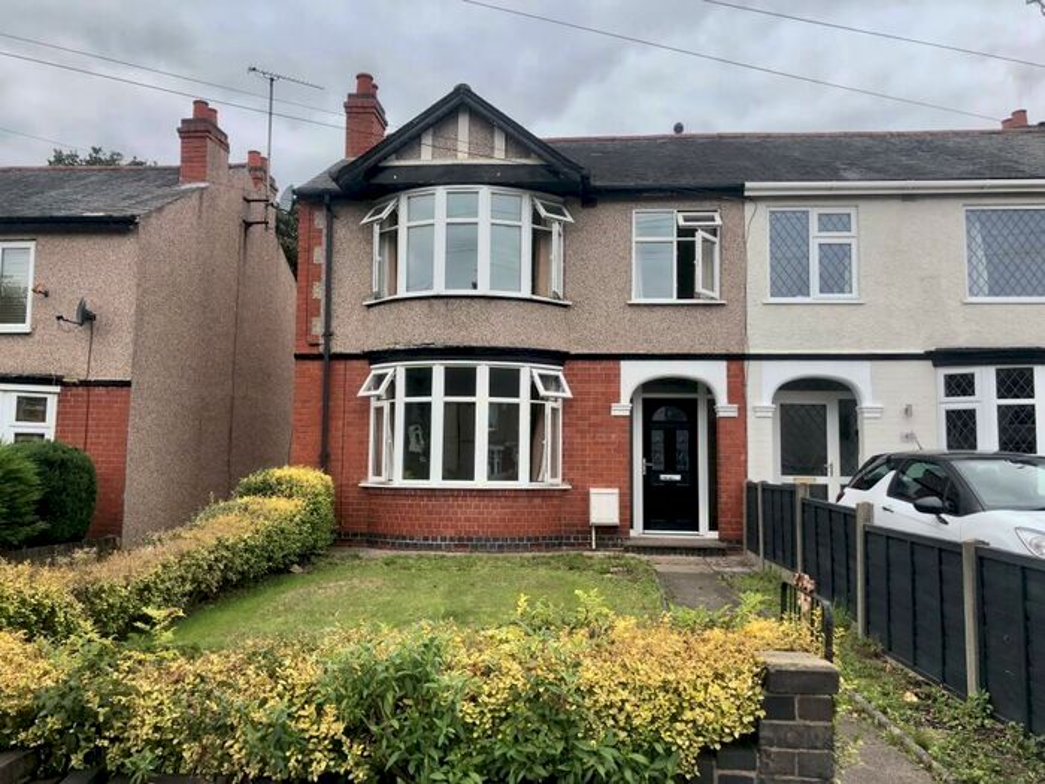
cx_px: 522
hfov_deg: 63.4
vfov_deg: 49.7
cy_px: 392
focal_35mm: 28
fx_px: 845
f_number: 1.8
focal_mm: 4
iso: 20
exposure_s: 1/312
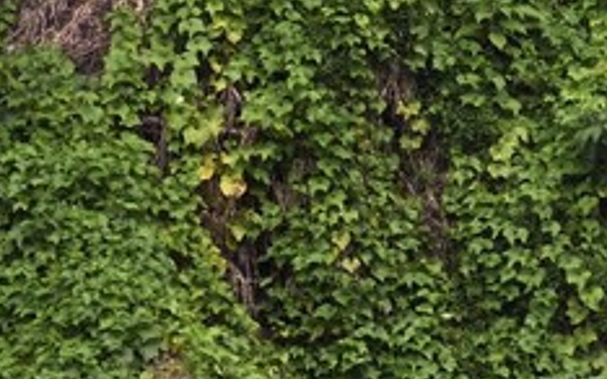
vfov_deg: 1.2
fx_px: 18436
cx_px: 2062
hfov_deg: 1.9
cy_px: -549
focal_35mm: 1115
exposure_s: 1/160
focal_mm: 160
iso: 400
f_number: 9
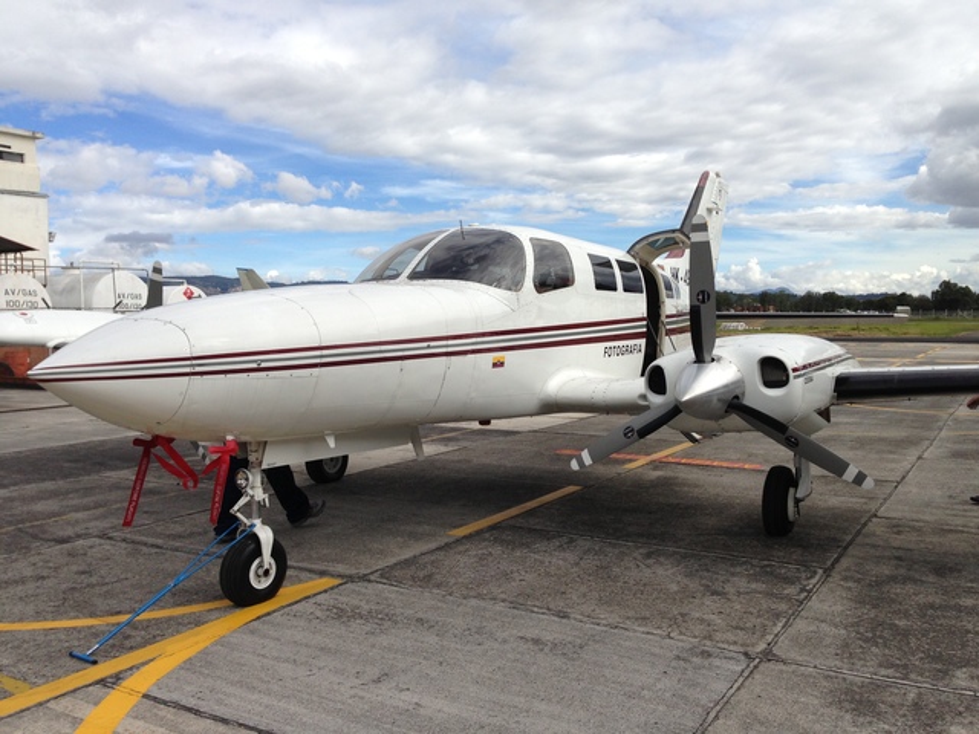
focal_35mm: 33
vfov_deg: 42.9
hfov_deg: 55.4
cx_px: 490
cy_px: 367
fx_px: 933
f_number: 2.4
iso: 50
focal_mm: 4.13
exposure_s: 1/1466
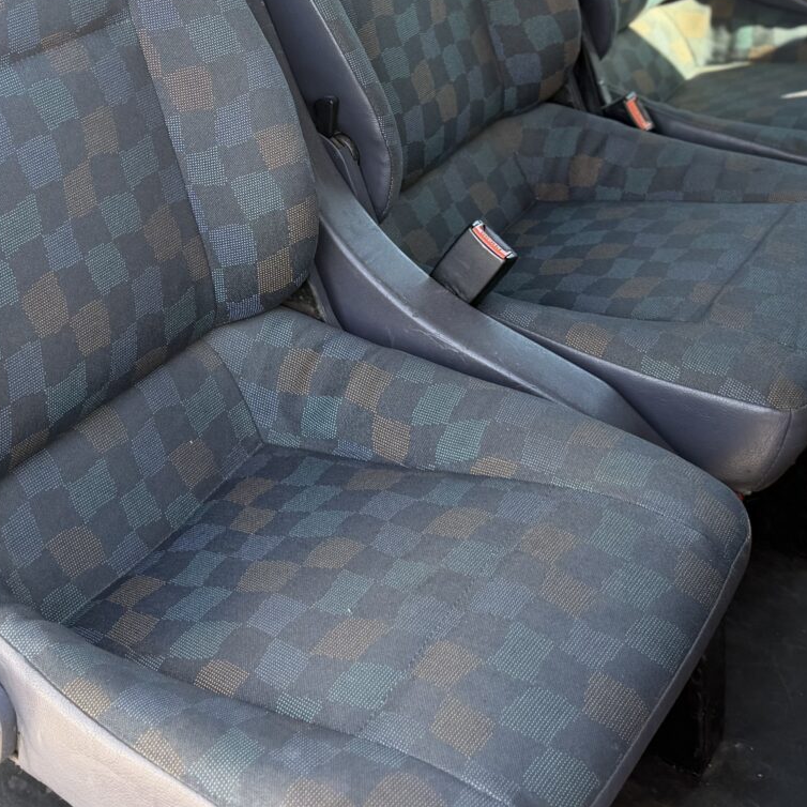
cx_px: 299
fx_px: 1424
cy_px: 72
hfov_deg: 31.5
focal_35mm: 54
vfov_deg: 30.2
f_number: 1.78
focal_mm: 6.76
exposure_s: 1/171
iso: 80
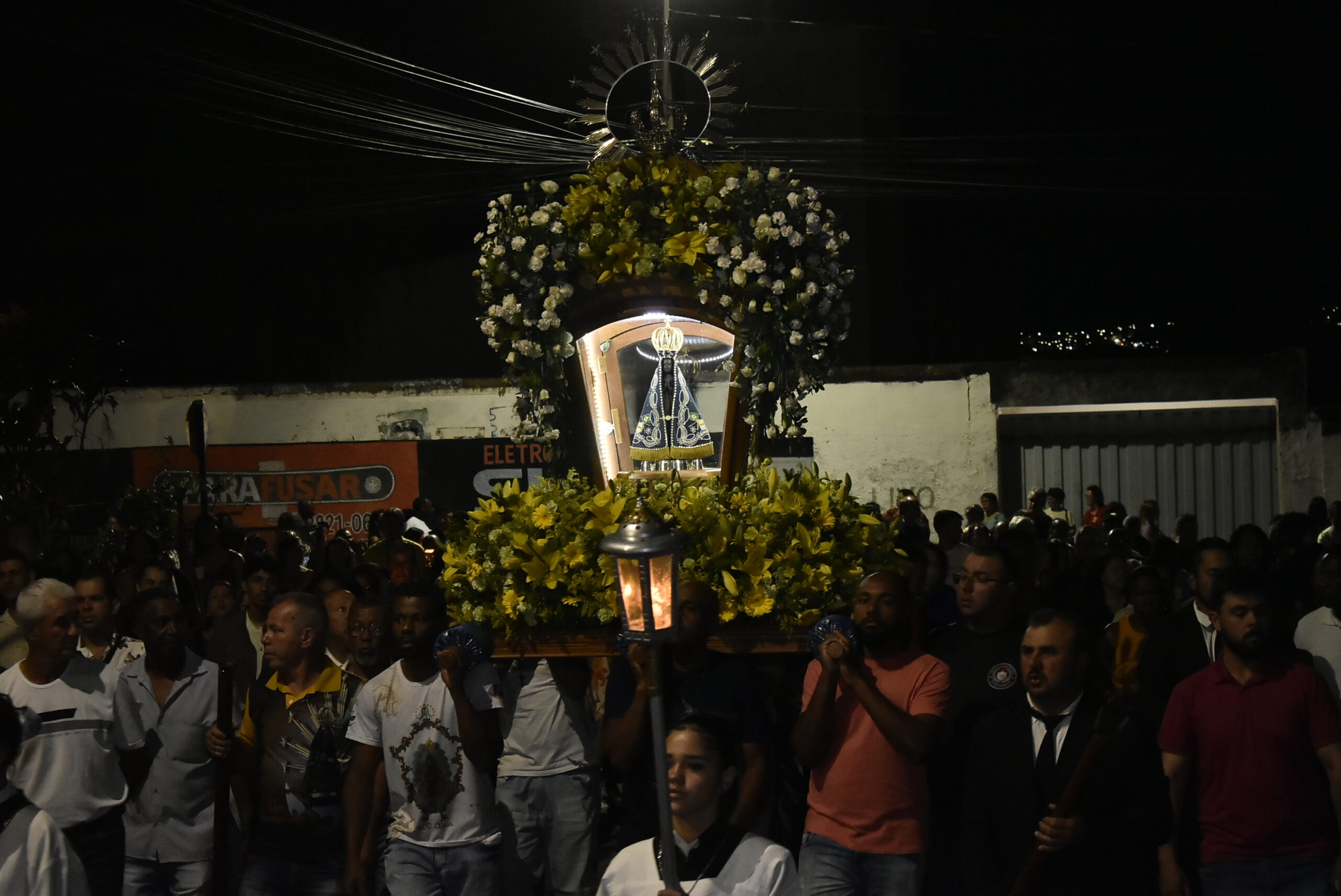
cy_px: 448
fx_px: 3075
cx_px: 670
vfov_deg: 16.6
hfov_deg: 24.6
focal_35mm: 82
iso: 3200
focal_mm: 55
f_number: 5.6
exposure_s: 1/60
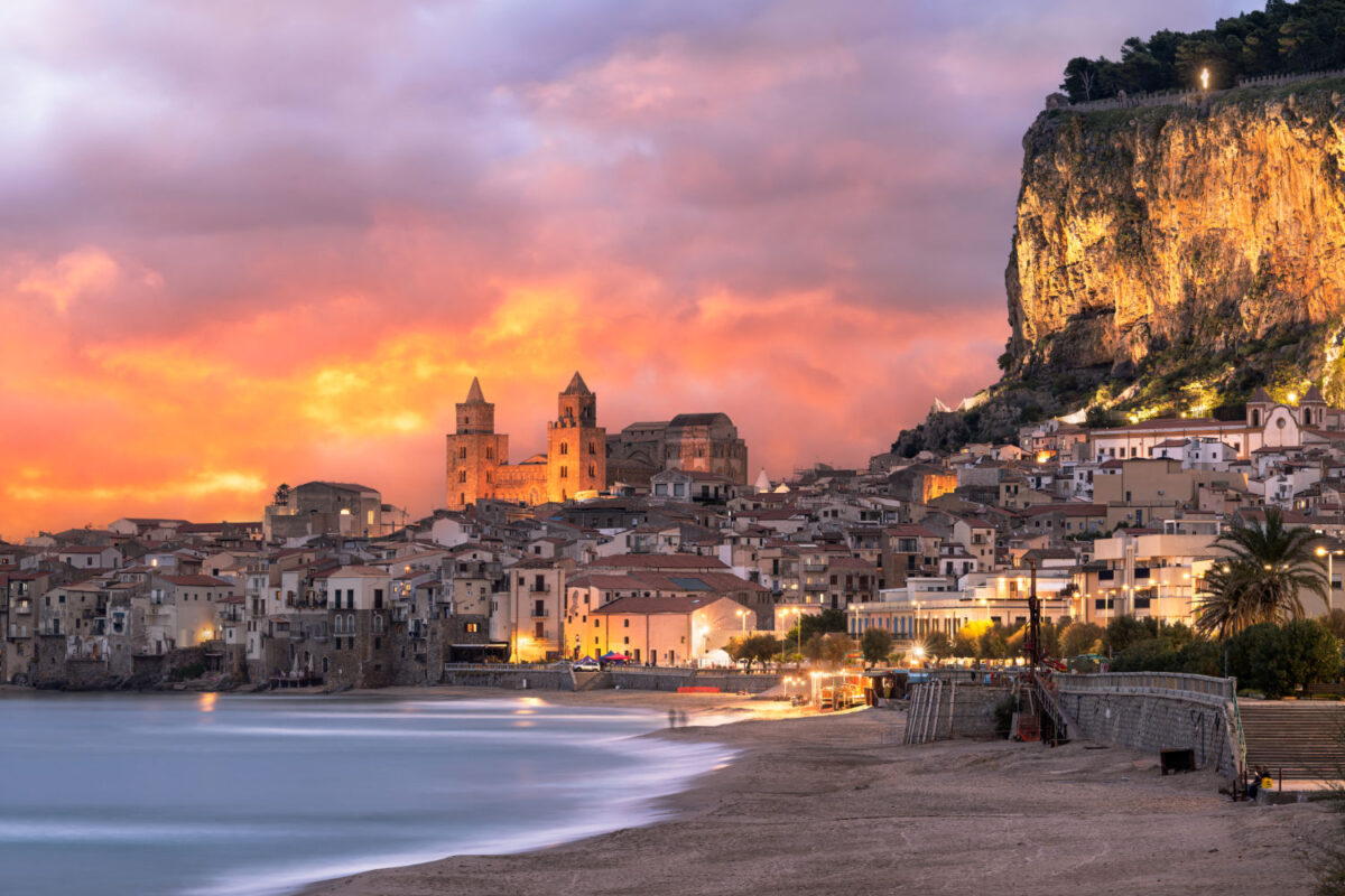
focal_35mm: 125
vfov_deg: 11.0
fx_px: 4670
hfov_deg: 16.4
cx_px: 672
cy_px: 448
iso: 64
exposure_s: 30
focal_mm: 125
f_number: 11
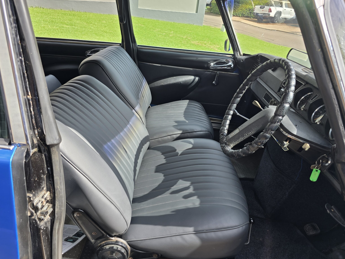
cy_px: 130
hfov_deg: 71.6
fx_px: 239
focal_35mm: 24
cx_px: 167
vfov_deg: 56.8
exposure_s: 1/267
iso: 12
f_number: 1.7
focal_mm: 6.3
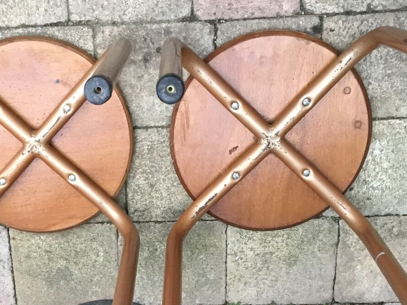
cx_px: 131
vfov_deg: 21.2
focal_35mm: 67
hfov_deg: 28.7
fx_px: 788
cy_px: 308
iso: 250
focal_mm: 4.15
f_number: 2.2
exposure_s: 1/33
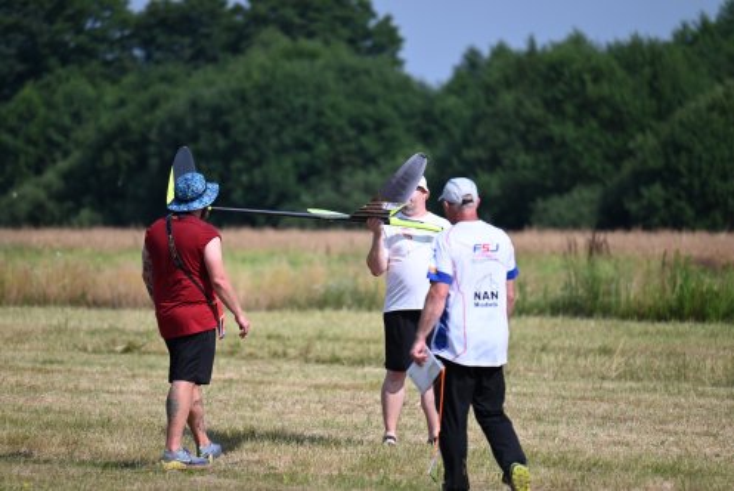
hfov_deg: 5.2
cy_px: 246
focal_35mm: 400
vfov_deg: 3.4
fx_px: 8160
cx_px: 367
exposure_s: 1/1600
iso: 320
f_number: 6.3
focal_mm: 400
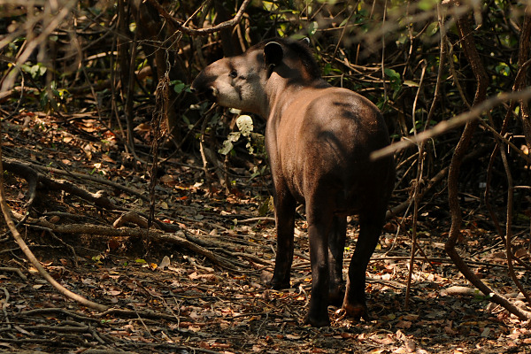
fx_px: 4867
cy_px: 177
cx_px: 266
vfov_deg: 4.2
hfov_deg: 6.2
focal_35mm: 330
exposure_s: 1/250
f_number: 4
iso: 200
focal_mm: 220
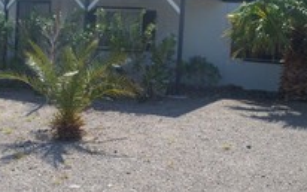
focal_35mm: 64
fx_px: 536
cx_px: 146
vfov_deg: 20.3
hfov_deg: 32.0
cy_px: 92
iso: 64
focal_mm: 7.54
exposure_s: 1/320
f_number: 5
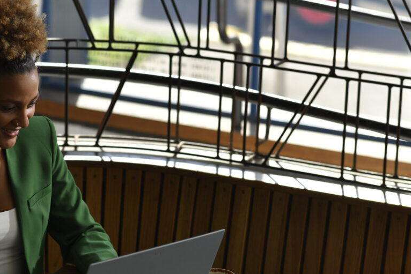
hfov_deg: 11.8
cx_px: 159
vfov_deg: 7.9
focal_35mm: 174
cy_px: 156
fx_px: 1987
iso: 250
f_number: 2.8
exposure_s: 1/1600
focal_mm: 105
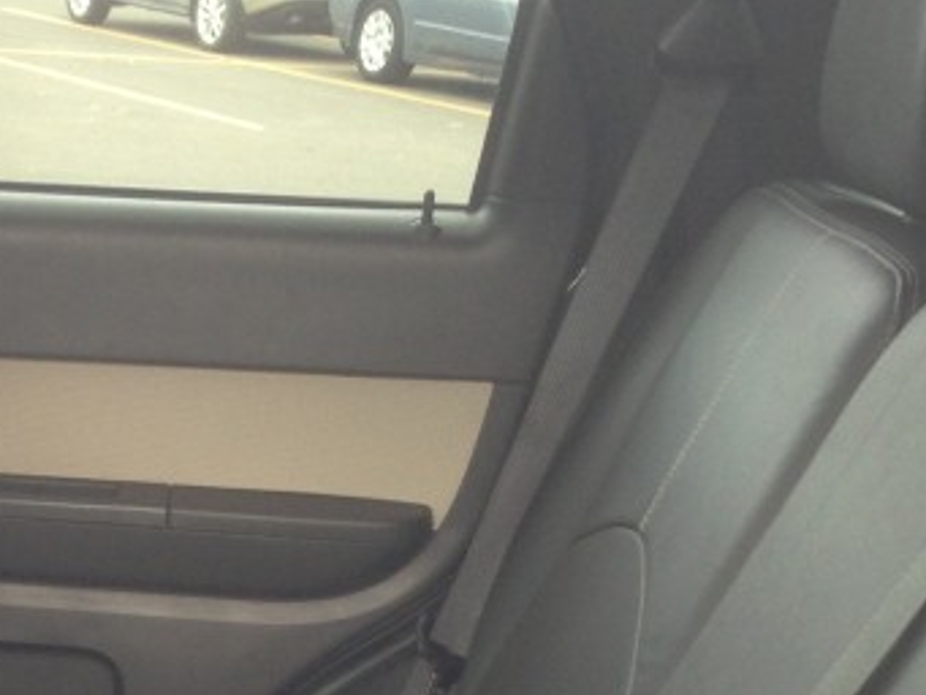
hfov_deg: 19.3
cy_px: 945
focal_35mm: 99
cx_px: 3
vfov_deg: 14.2
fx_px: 2649
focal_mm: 4.13
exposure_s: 1/20
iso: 50
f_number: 2.4
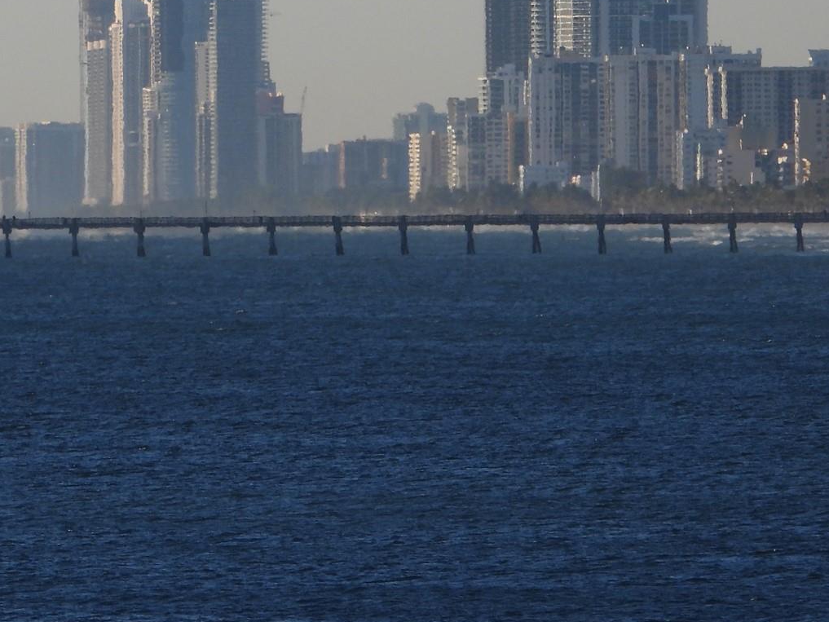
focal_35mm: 940
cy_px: 41
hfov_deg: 2.1
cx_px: 90
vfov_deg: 1.6
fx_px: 22514
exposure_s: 1/800
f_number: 5
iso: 100
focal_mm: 83.9
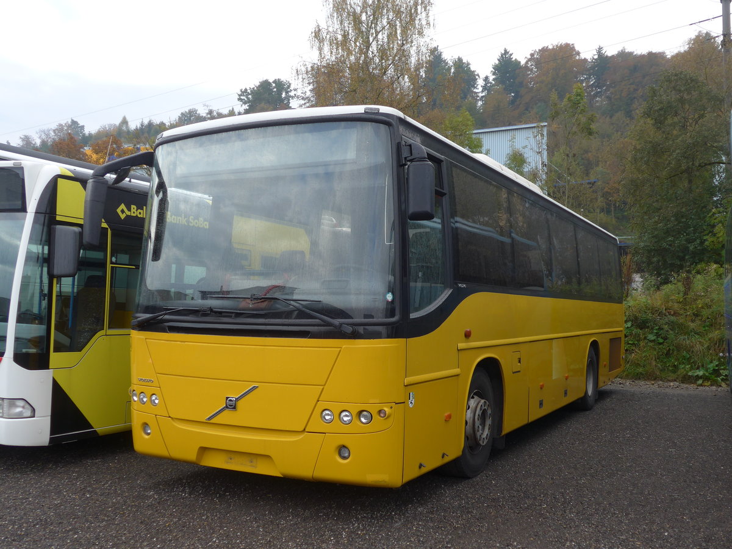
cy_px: 274
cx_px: 366
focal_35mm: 36
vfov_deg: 39.7
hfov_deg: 51.4
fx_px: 761
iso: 80
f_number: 2.8
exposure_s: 1/320
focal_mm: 7.5
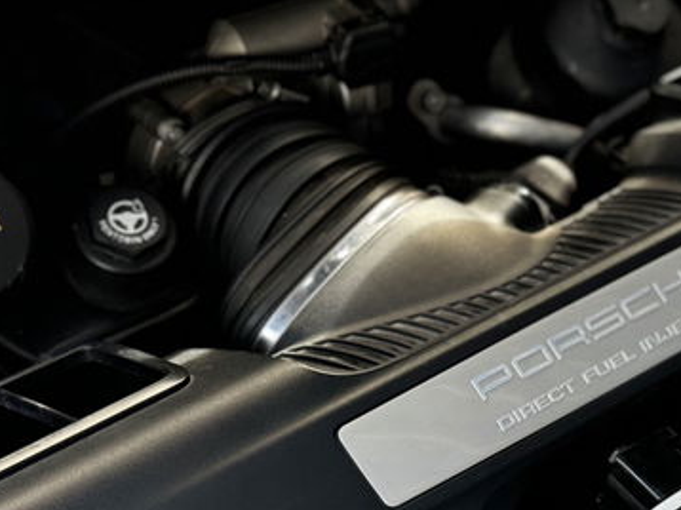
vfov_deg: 14.3
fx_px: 2025
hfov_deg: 19.0
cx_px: 449
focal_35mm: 103
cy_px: 344
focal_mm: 6.76
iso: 64
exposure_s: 1/281
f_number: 1.78
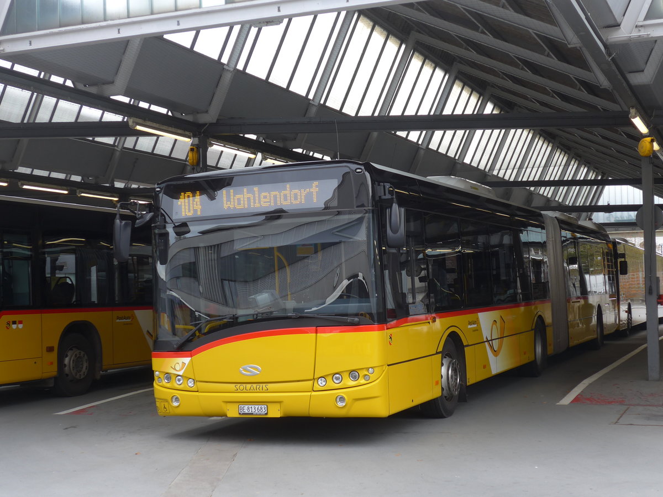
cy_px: 248
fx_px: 1053
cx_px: 332
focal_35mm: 55
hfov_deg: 34.9
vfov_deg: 26.6
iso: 80
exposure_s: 1/80
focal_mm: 11.3
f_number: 3.4
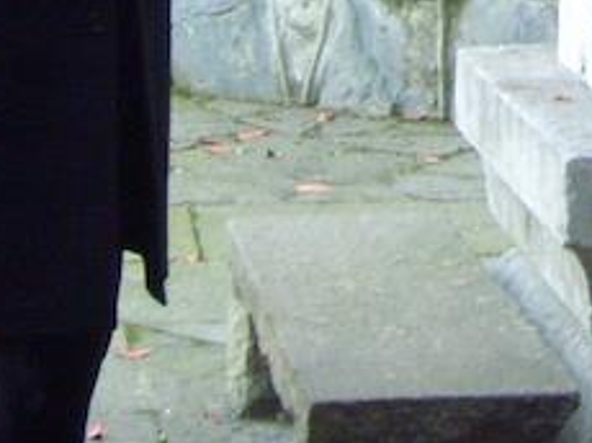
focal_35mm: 144
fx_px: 2460
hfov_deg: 13.1
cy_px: -538
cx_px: 843
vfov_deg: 9.4
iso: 300
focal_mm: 6.3
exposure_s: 1/30
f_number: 3.5
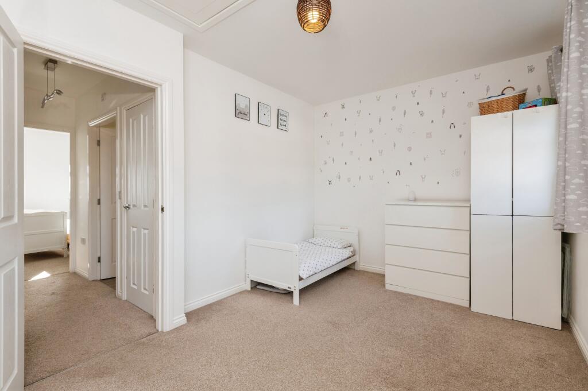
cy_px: 196
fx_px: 261
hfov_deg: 96.8
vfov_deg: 73.7
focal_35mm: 16
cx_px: 294
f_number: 8
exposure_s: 1/60
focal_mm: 16
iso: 320
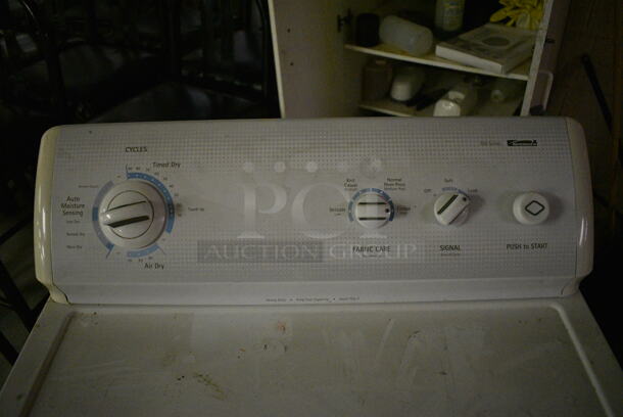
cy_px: 208
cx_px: 312
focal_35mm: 27
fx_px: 468
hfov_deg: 67.3
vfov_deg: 48.0
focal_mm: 18
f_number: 3.5
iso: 5600
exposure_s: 1/125
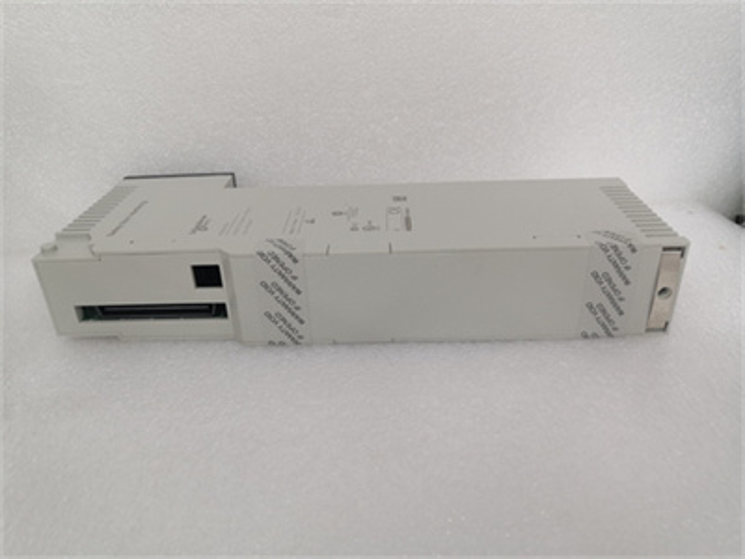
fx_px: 581
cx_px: 372
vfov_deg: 51.4
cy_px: 280
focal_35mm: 27
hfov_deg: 65.3
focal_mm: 3.95
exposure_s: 1/33.3
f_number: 1.8
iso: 160
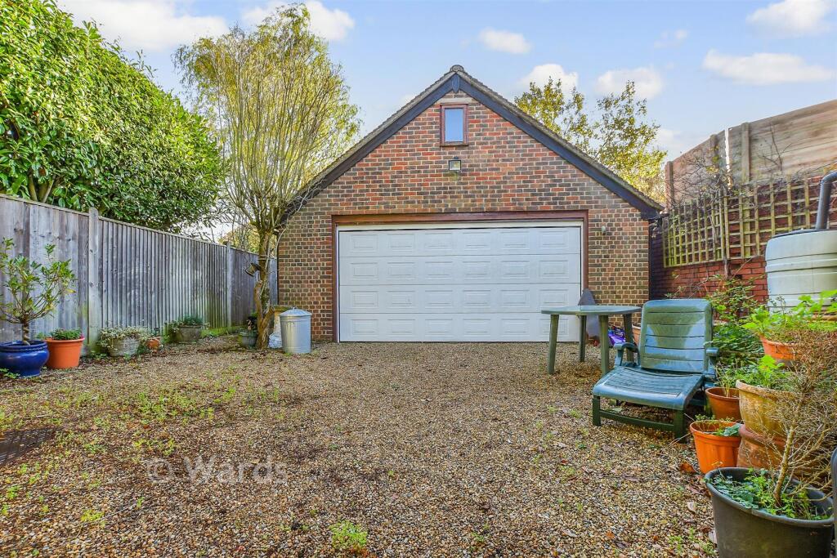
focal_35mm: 25
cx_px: 418
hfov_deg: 71.5
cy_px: 279
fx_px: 581
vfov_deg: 51.3
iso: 160
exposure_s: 1/40
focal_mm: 17
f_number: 8
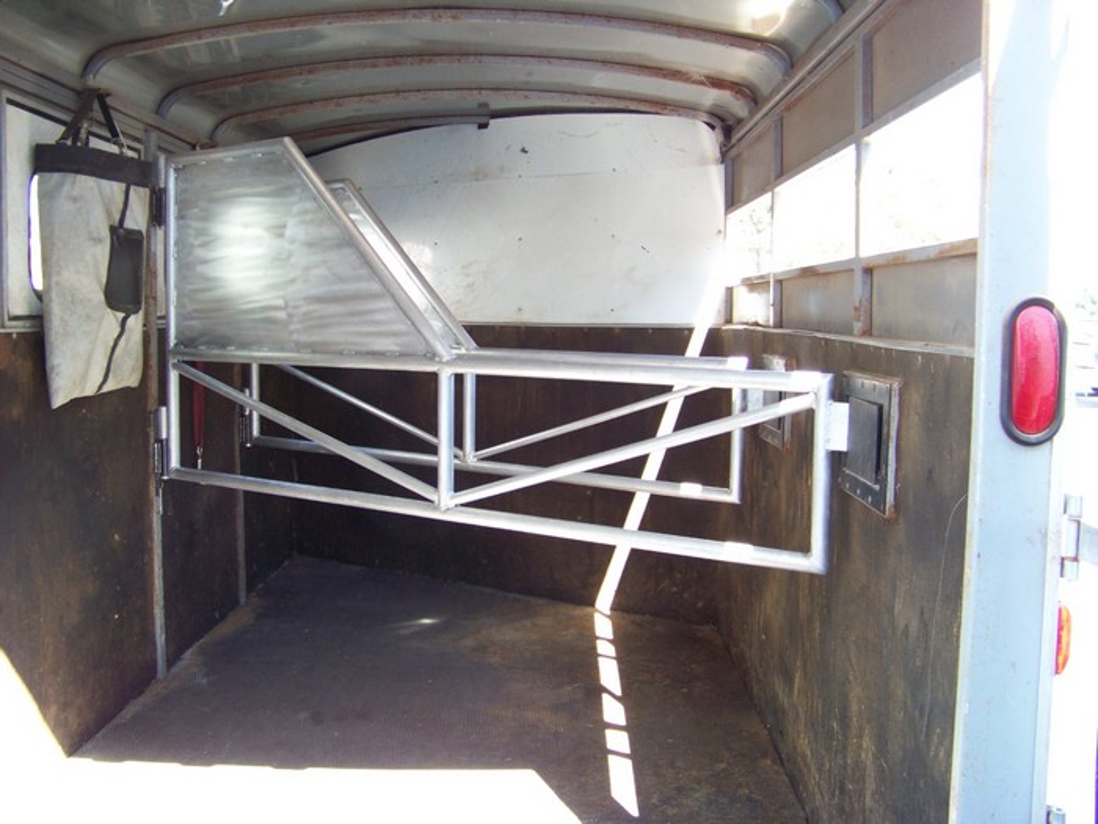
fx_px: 1142
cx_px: 549
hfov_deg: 51.4
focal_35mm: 36
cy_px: 412
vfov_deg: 39.7
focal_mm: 5.85
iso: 90
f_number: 2.8
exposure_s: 1/30
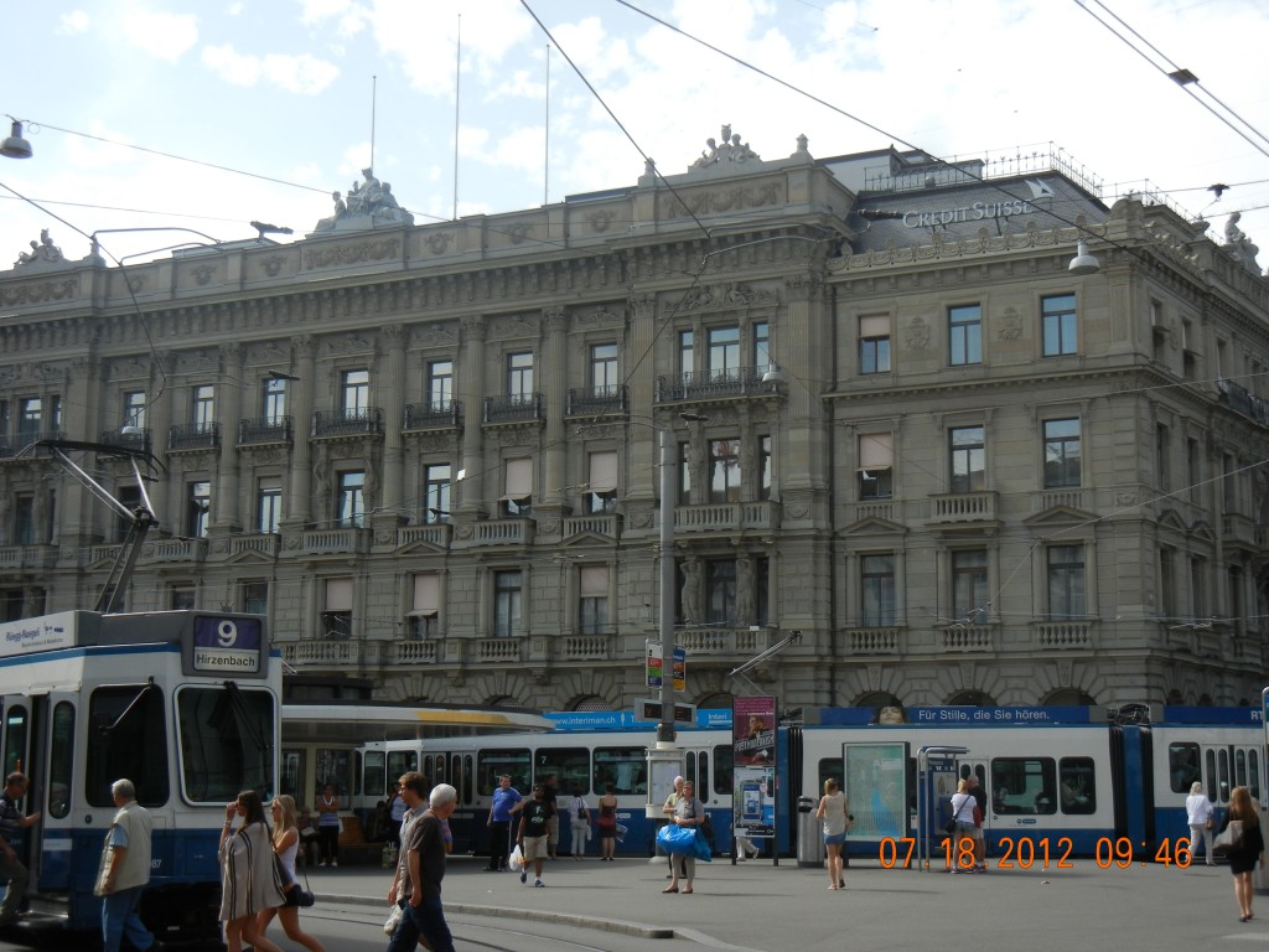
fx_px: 1906
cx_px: 634
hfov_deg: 36.8
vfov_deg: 28.0
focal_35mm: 52
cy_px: 476
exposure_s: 1/728
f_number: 3.9
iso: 160
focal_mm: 9.3
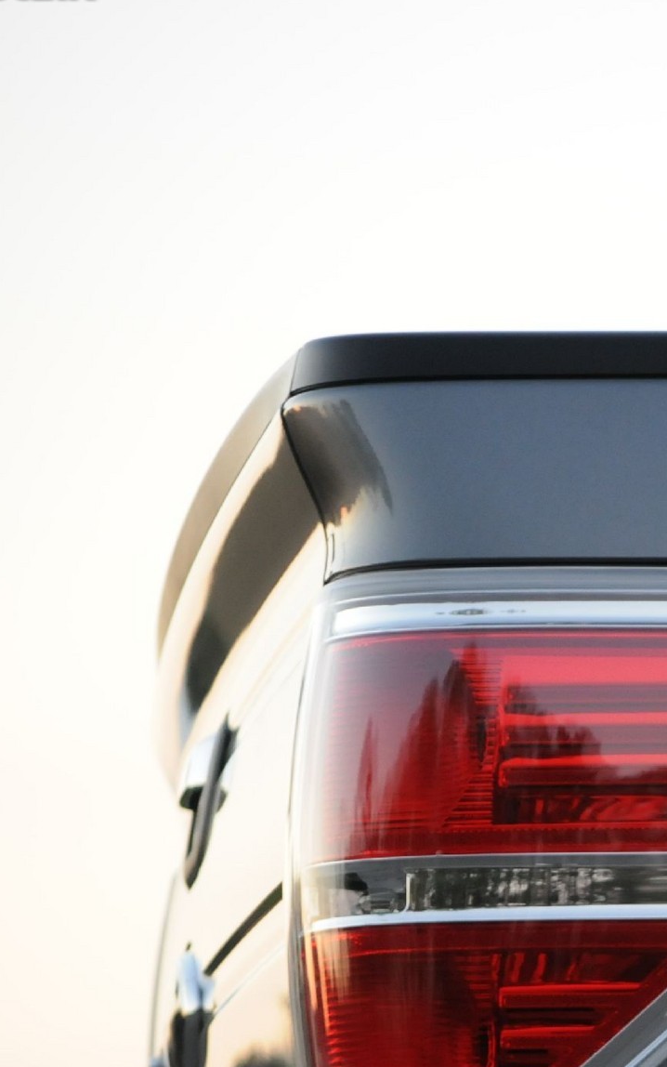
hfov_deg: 4.6
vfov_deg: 7.3
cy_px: 731
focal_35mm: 286
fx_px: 8314
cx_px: 1048
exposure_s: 1/60
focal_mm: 86
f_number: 4.2
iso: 800
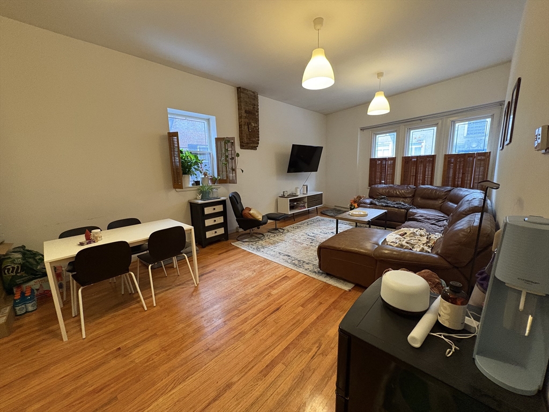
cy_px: 206
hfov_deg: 102.1
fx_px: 222
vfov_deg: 85.7
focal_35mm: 14
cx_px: 274
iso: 640
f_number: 2.2
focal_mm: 2.22
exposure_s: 1/60
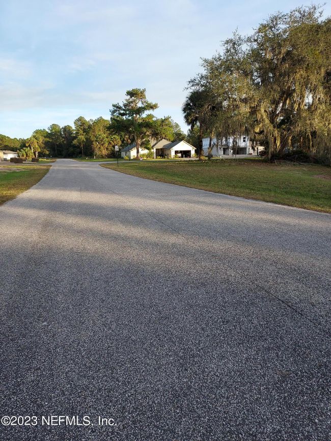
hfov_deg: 56.8
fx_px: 306
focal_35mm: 24
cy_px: 220
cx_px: 166
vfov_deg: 71.6
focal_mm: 4.6
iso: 40
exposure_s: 1/323
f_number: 1.8
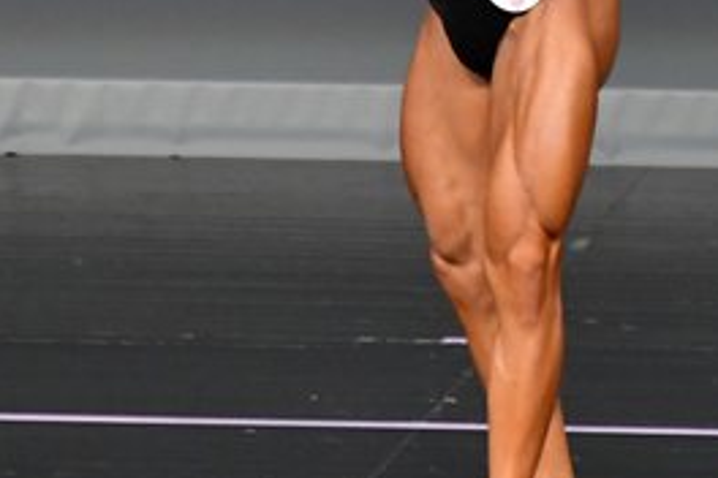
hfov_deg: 2.2
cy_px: 3
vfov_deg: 1.5
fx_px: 18467
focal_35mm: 926
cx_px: 461
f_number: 5.6
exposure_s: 1/400
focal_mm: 210
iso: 4000
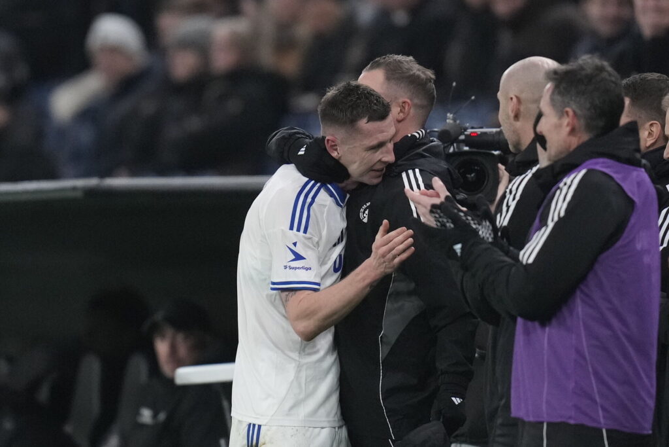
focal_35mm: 400
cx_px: 334
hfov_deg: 5.2
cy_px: 224
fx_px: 7434
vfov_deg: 3.4
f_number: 2.8
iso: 3200
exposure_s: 1/2000
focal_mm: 400
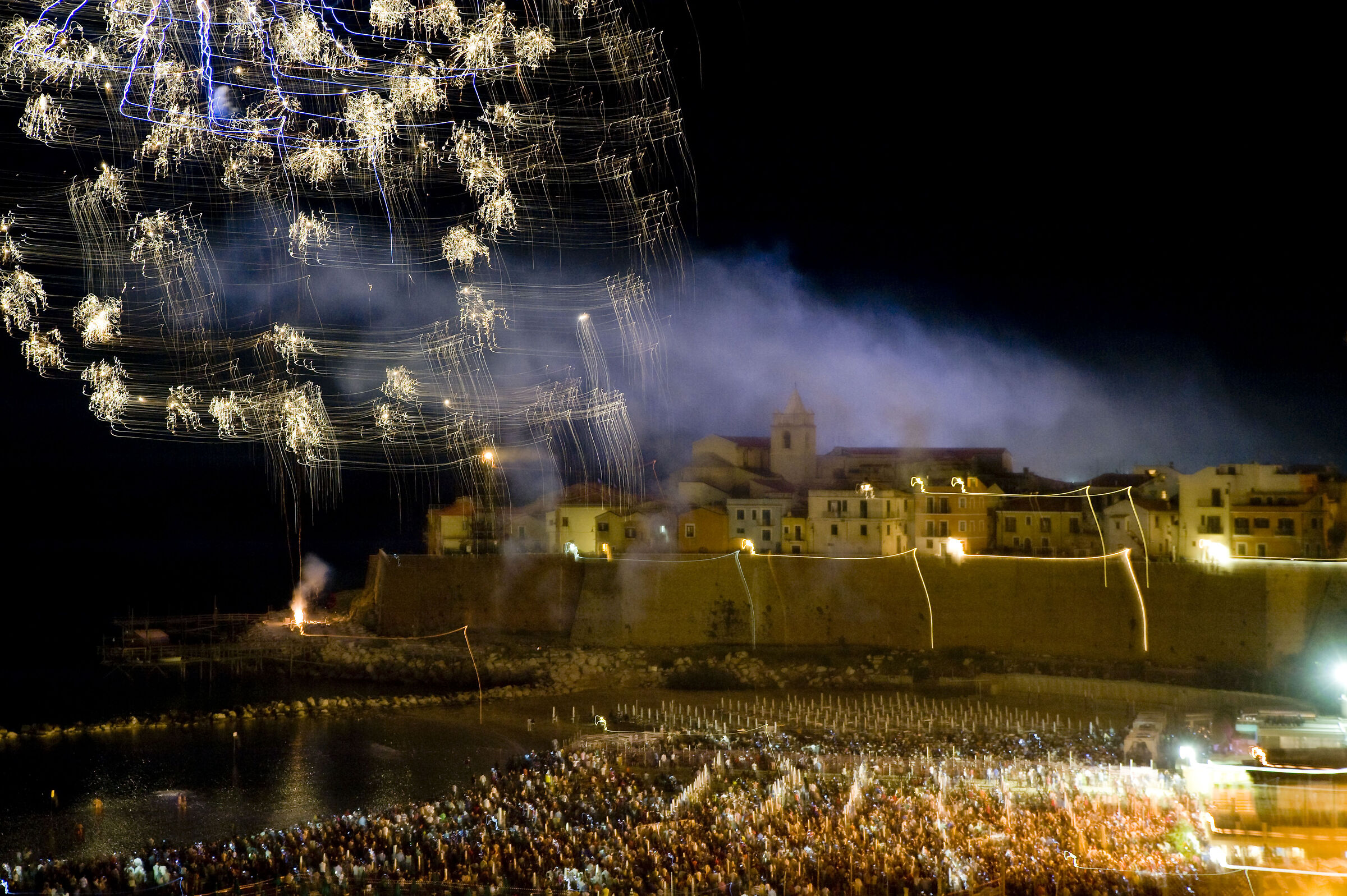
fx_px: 2804
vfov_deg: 18.2
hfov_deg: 27.0
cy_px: 448
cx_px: 674
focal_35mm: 75
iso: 250
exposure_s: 2
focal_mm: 75
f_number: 8
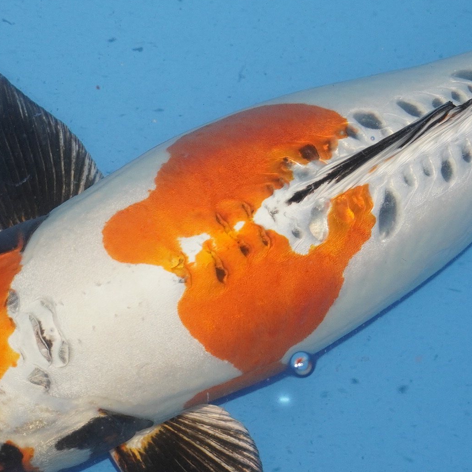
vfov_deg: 14.2
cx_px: 275
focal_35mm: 123
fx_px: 1901
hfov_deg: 14.1
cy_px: 225
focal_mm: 33
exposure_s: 1/160
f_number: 4.5
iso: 800
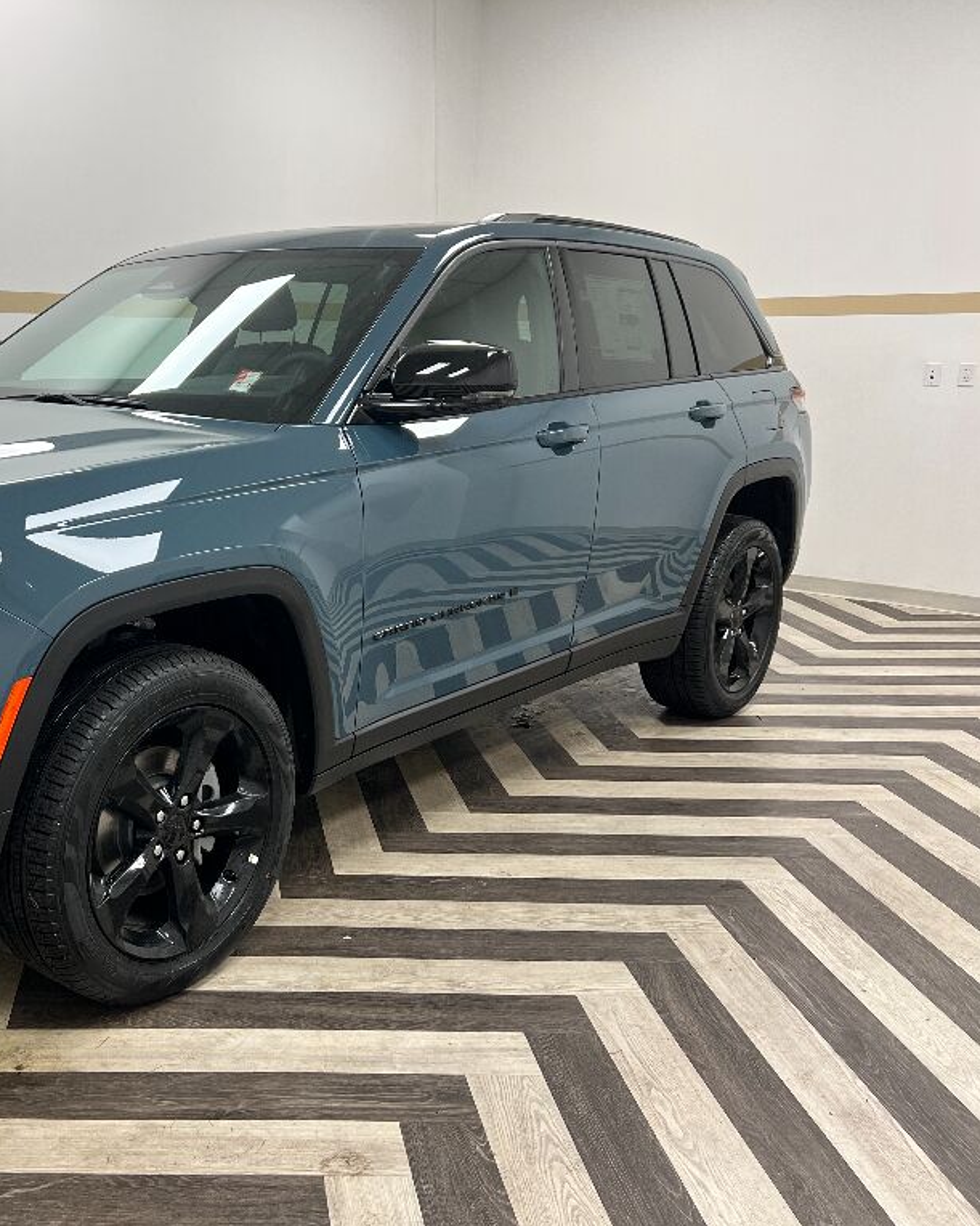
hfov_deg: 41.3
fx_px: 1233
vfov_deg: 52.9
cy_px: 613
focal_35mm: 34
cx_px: 178
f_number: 1.5
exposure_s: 1/120
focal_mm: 5.7
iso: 100
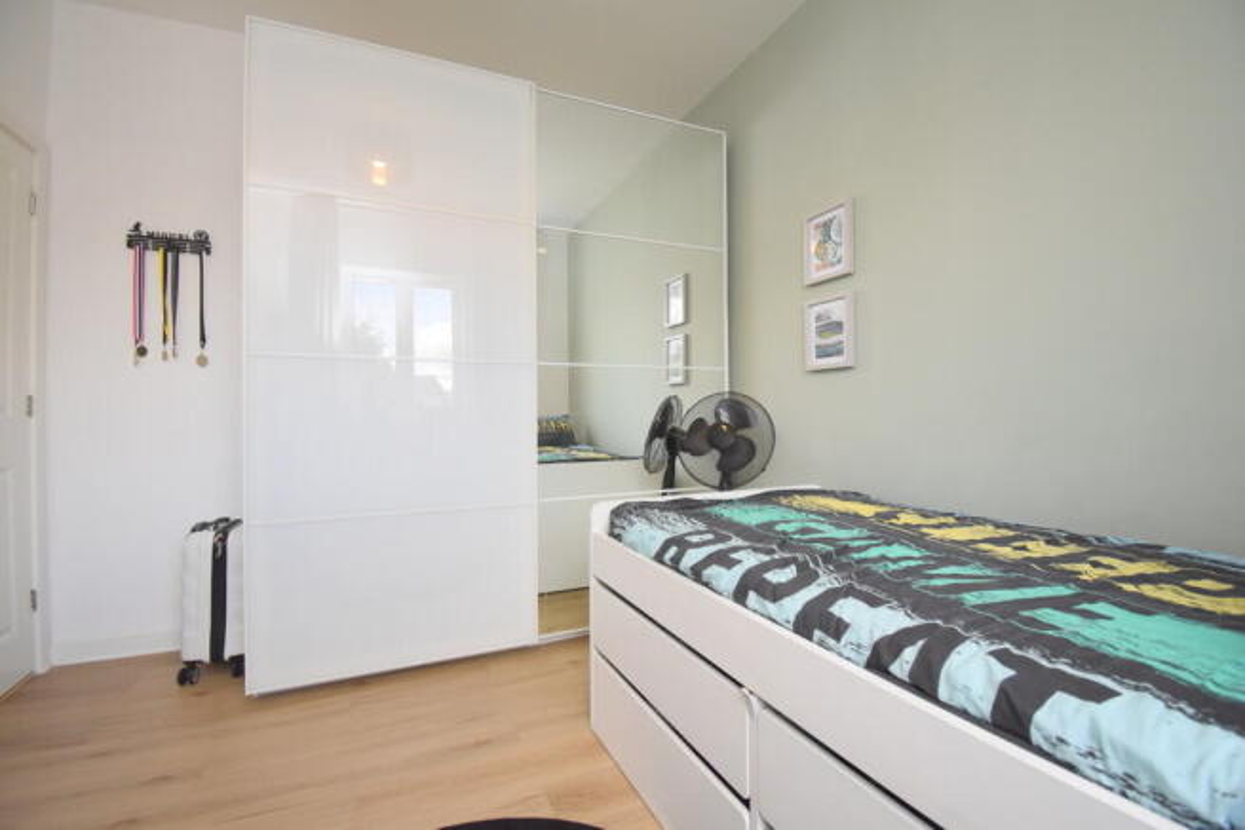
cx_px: 622
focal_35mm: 15
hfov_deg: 100.4
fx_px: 519
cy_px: 415
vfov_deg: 77.4
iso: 800
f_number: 4.5
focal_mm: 10
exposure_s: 1/160
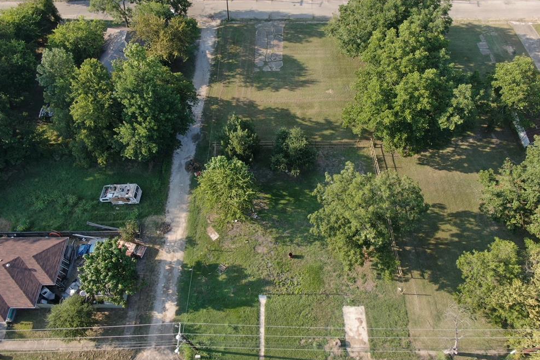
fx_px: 390
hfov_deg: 69.4
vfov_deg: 49.5
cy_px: 180
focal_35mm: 26
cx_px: 271
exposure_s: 1/320
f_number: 2.8
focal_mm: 4.39
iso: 100
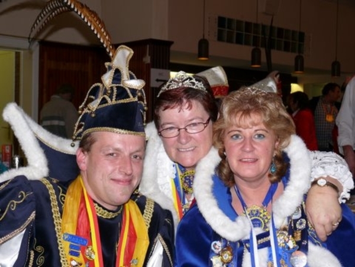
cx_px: 178
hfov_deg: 33.8
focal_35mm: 57
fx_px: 585
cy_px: 134
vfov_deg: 25.7
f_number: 3.2
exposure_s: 1/30
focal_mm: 12.2
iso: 100
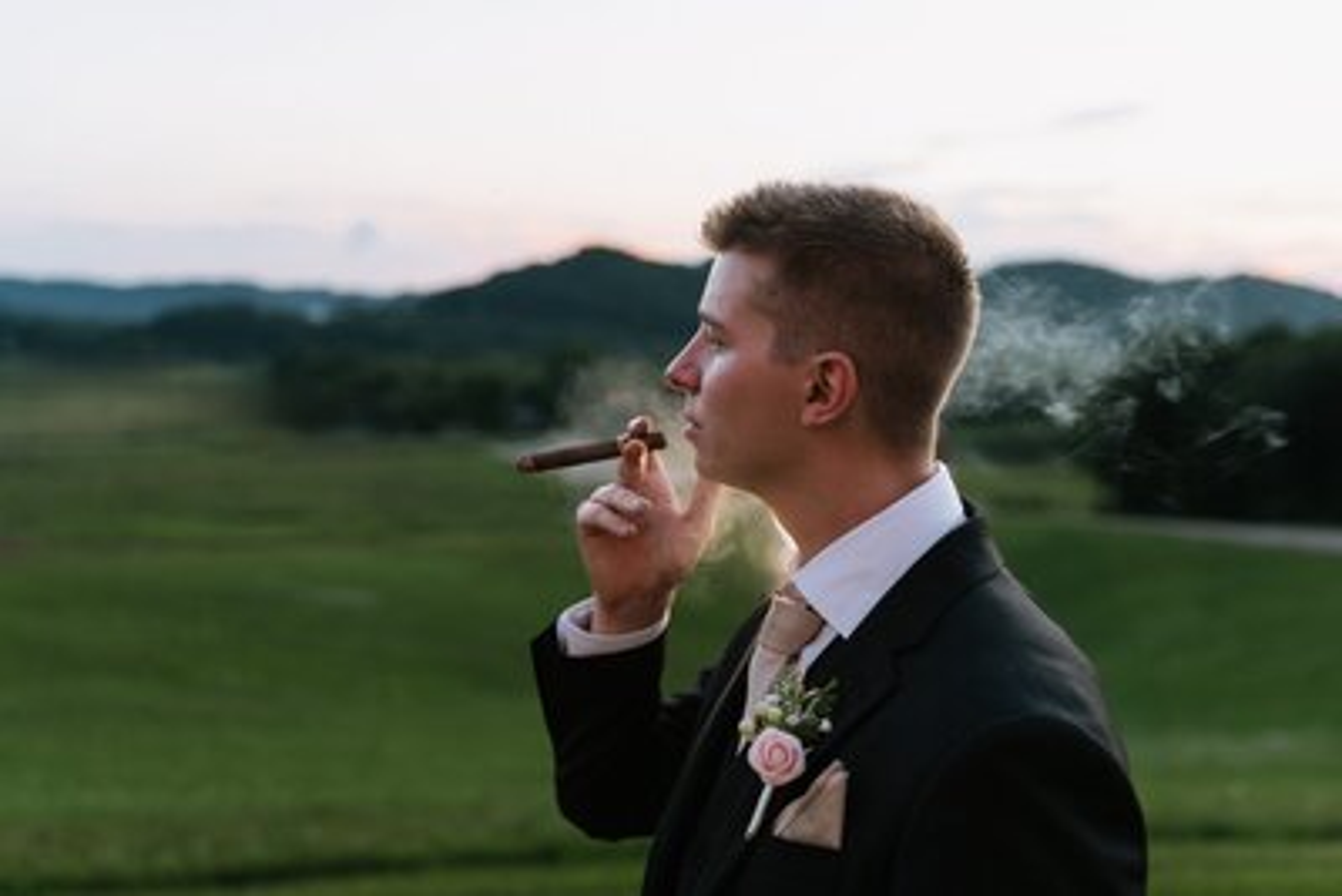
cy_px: 448
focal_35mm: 35
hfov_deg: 54.4
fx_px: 1305
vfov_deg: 37.9
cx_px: 671
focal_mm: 35
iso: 250
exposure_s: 1/100
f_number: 2
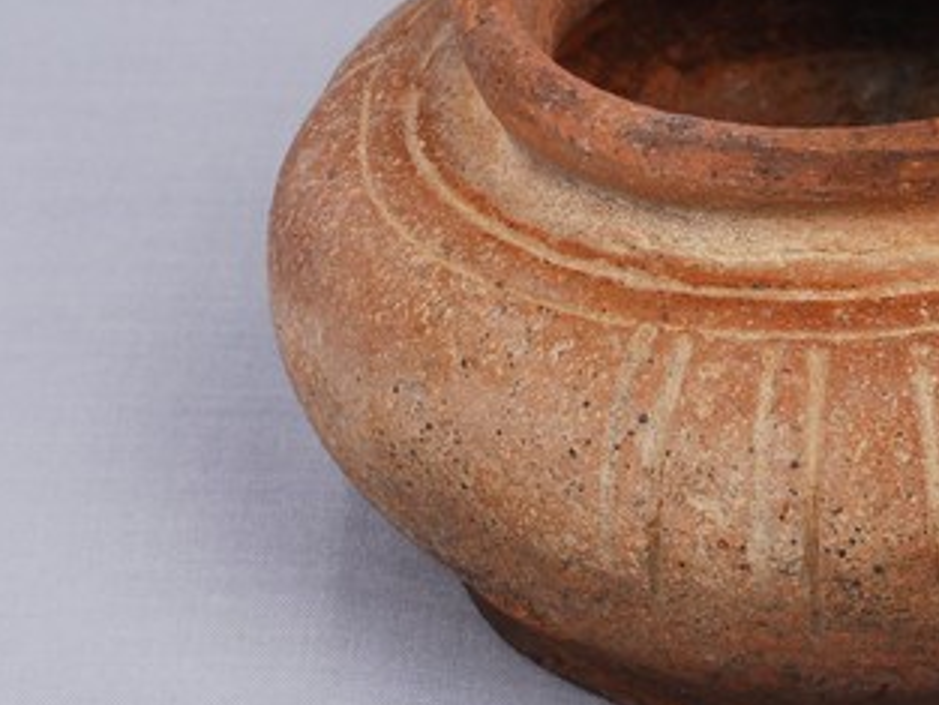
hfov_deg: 11.1
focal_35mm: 177
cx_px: 849
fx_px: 4803
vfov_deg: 8.4
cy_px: 324
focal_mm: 60
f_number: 25
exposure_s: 1/125
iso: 100
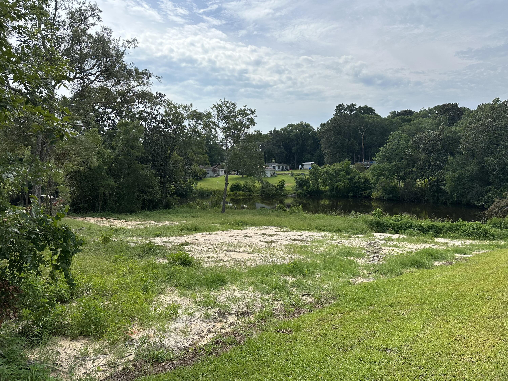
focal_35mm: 24
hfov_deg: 71.6
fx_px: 352
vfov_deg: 56.8
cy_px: 190
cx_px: 254
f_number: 1.78
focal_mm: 6.86
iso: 80
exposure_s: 1/4348
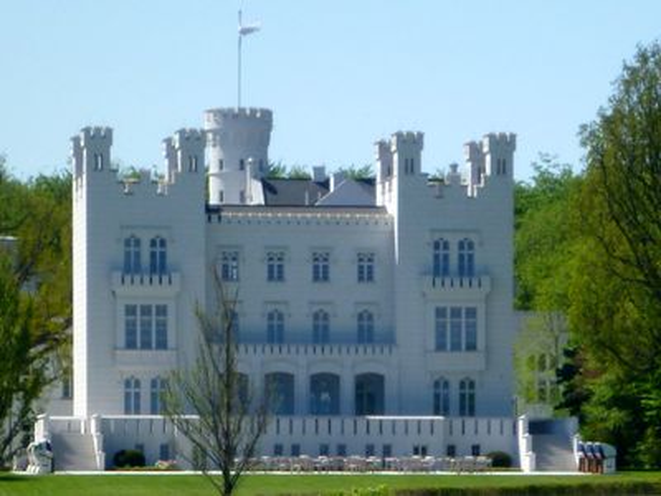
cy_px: 248
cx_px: 330
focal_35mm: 128
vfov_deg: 11.6
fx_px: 2444
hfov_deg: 15.4
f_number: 5.9
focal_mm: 22.8
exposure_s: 1/500
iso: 160
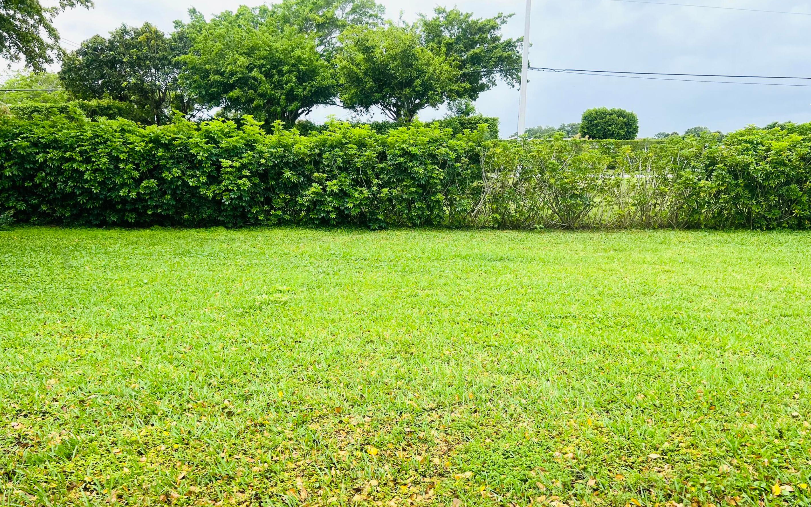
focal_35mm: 28
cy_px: 298
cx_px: 410
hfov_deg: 66.5
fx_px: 619
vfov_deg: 44.4
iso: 50
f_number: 1.5
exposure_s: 1/1038
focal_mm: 5.7
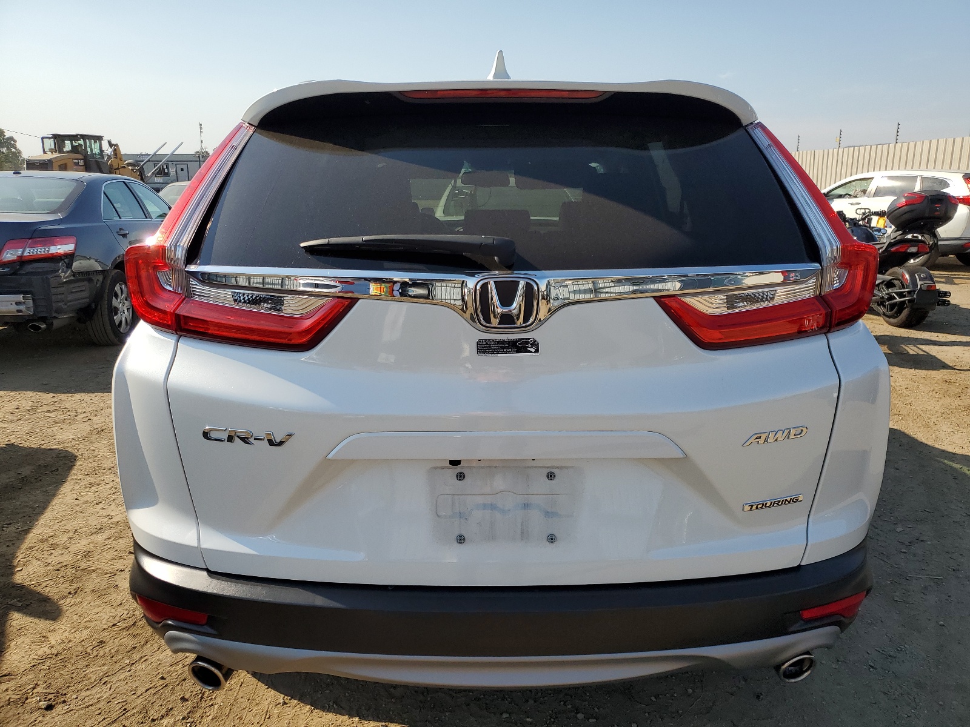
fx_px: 729
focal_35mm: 26
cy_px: 364
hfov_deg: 67.3
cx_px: 485
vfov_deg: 53.1
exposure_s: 1/3333
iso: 50
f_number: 1.5
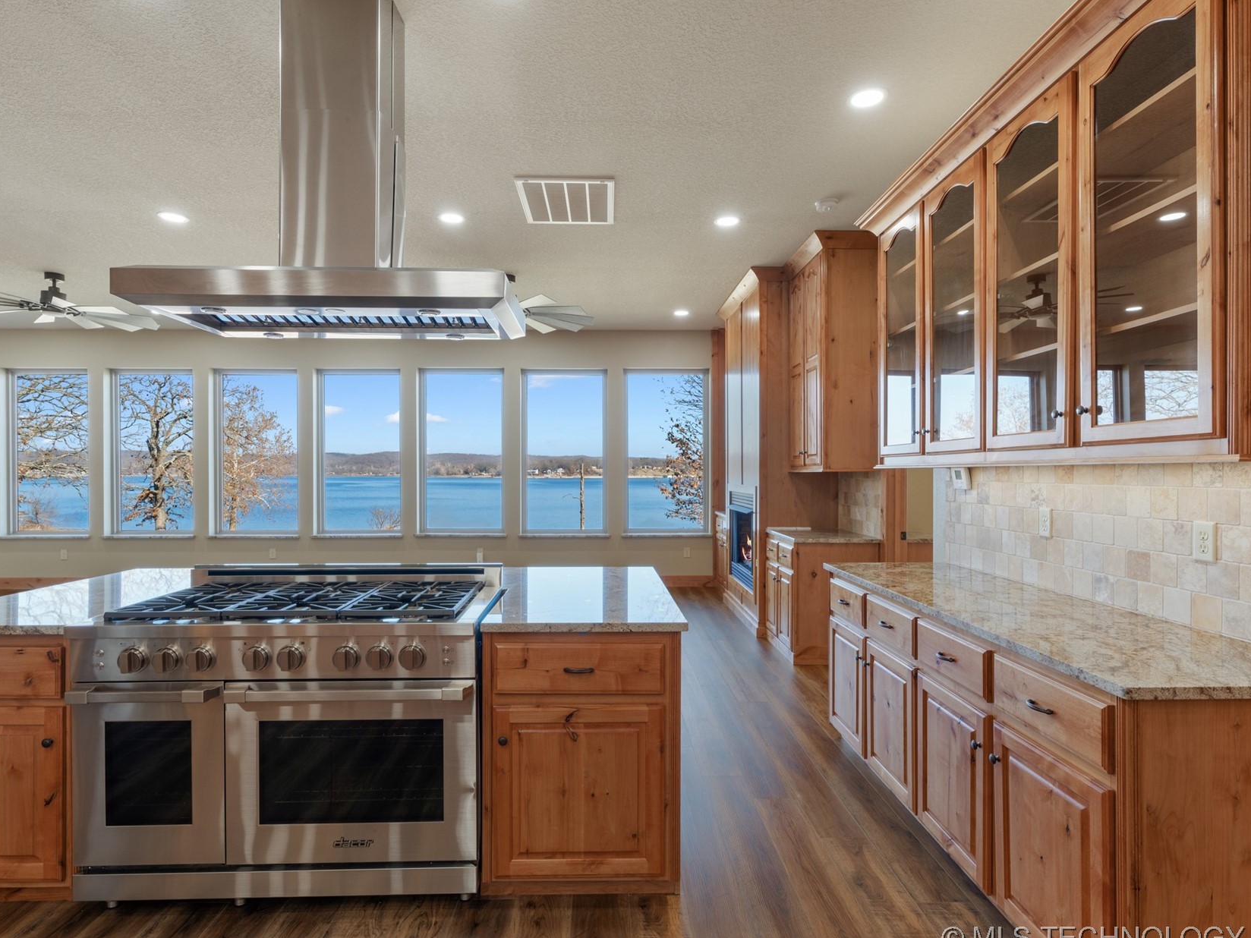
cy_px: 453
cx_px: 610
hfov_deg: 84.6
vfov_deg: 68.7
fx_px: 687
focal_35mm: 19
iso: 250
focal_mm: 16
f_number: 9
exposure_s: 1/3
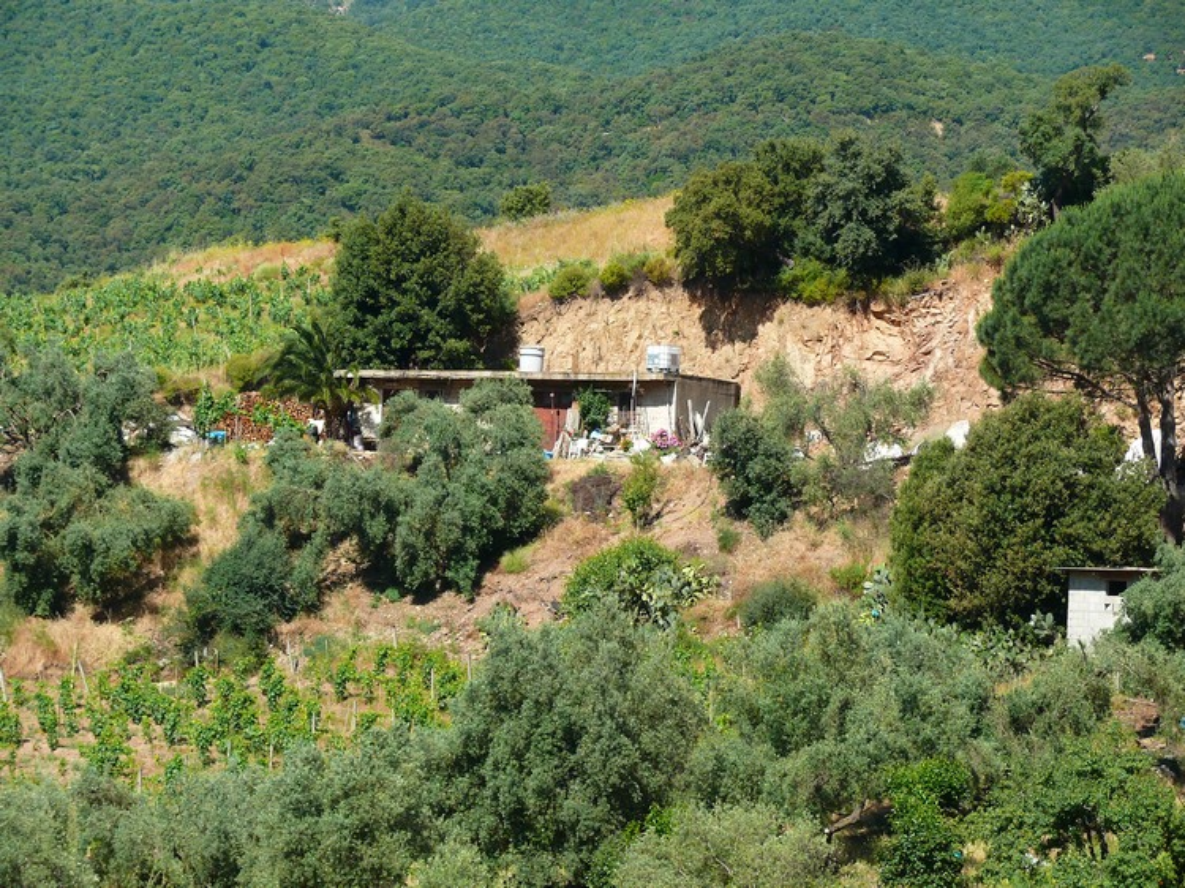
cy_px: 444
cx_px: 592
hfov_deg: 18.9
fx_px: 3559
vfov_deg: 14.2
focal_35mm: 104
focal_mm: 22
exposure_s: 1/250
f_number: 4
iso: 100
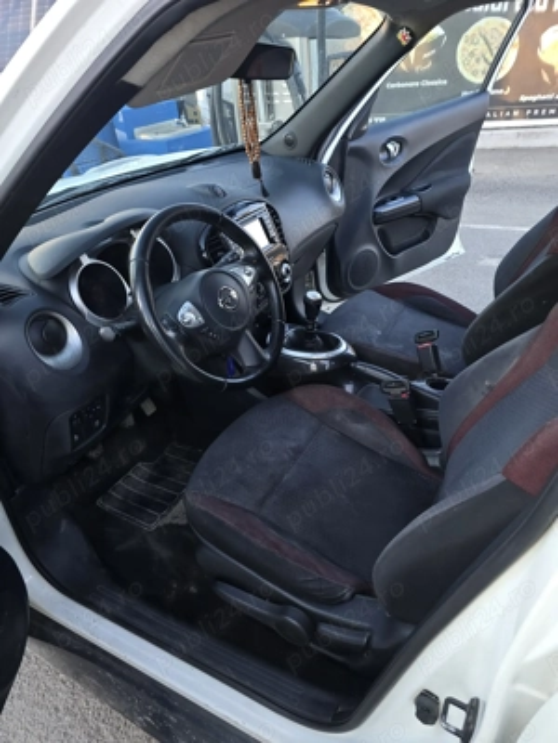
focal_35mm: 23
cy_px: 372
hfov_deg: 58.9
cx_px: 279
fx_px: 494
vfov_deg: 73.9
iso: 40
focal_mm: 6.3
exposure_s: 1/50
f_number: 1.7
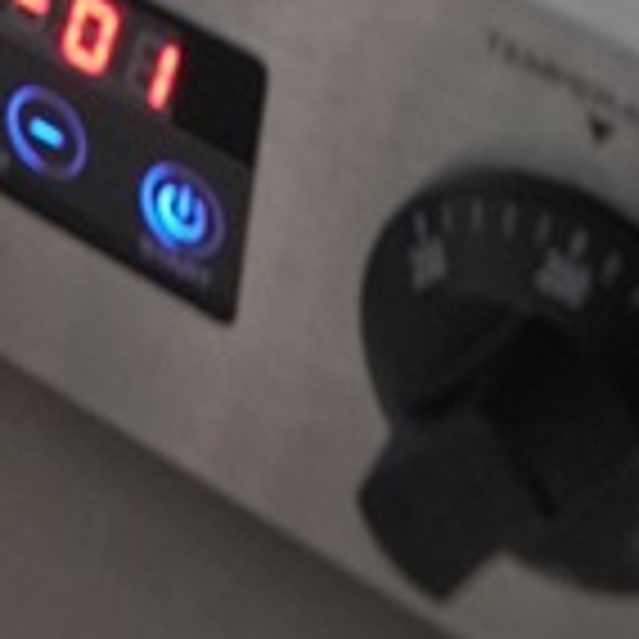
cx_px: 130
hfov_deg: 10.1
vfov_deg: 7.6
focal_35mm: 172
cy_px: -1768
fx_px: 3592
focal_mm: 16
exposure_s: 1/160
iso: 1000
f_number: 2.8
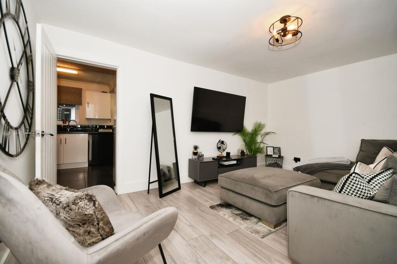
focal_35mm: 15
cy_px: 132
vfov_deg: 77.3
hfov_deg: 100.4
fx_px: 165
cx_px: 198
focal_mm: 10
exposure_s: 1/60
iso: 400
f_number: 8
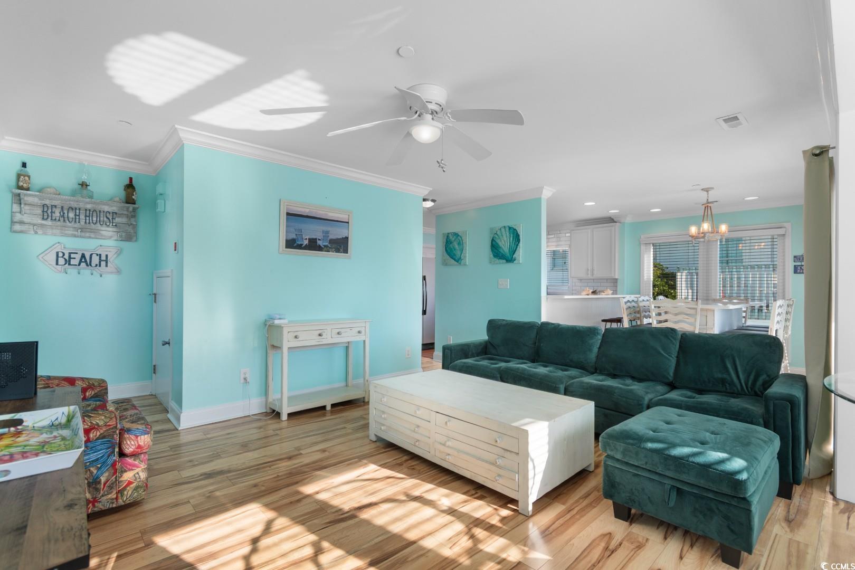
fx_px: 380
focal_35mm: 16
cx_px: 428
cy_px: 285
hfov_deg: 96.7
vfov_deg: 73.7
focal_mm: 11
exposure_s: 1/50
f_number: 4.8
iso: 100
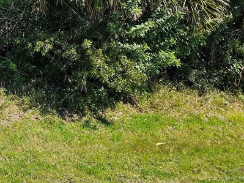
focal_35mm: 59
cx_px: -23
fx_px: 416
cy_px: -39
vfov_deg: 22.7
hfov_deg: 29.5
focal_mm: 6.3
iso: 10
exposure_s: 1/455
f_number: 1.7
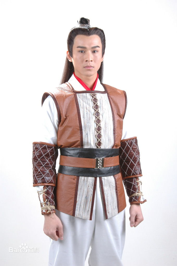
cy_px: 133
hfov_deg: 18.9
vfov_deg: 28.1
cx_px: 88
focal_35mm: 72
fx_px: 532
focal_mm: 48
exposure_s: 1/60
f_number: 16
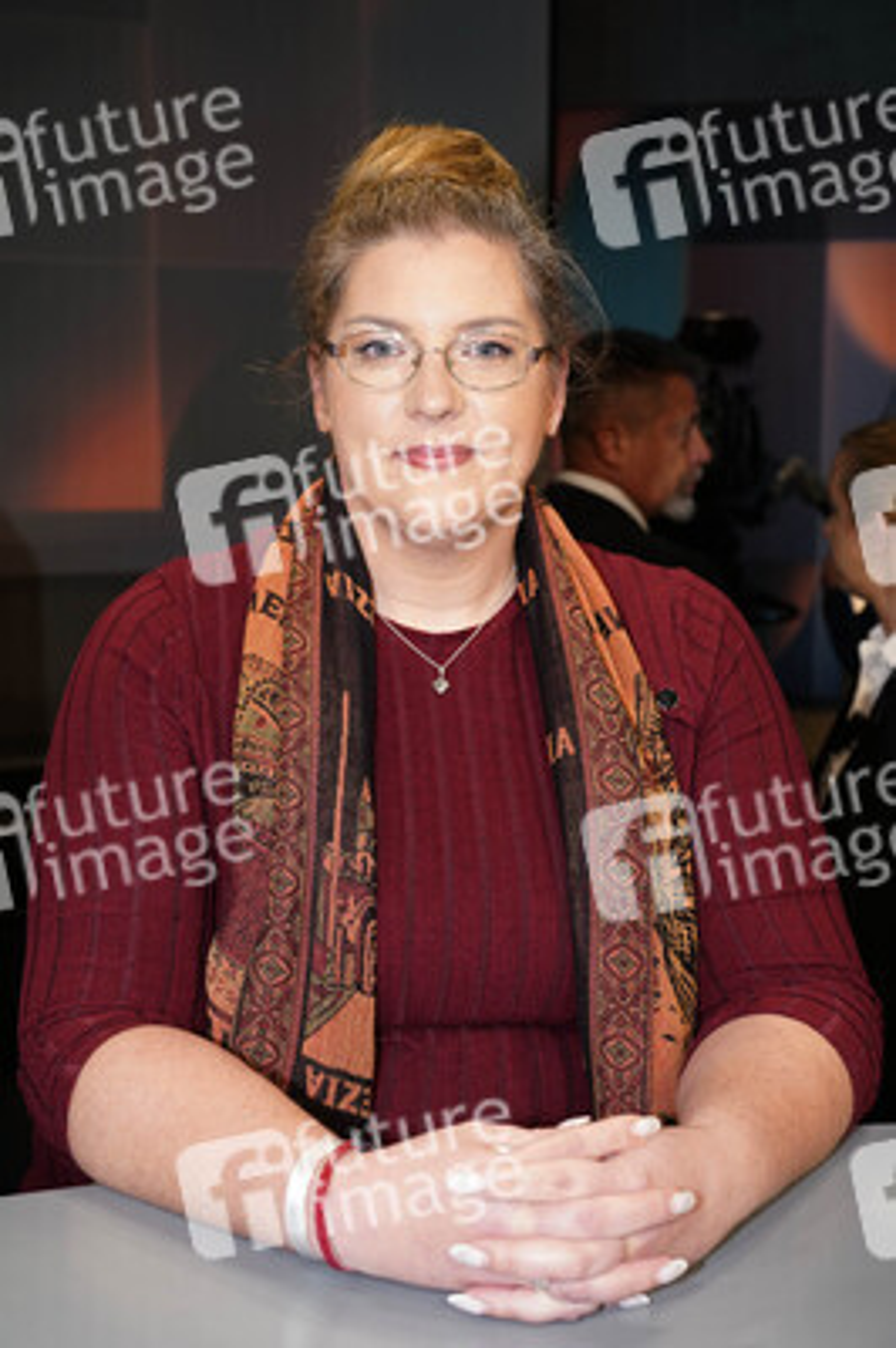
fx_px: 1645
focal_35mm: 44
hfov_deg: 30.5
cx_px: 448
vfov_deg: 44.5
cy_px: 674
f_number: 5.6
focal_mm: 44
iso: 2000
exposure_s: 1/160
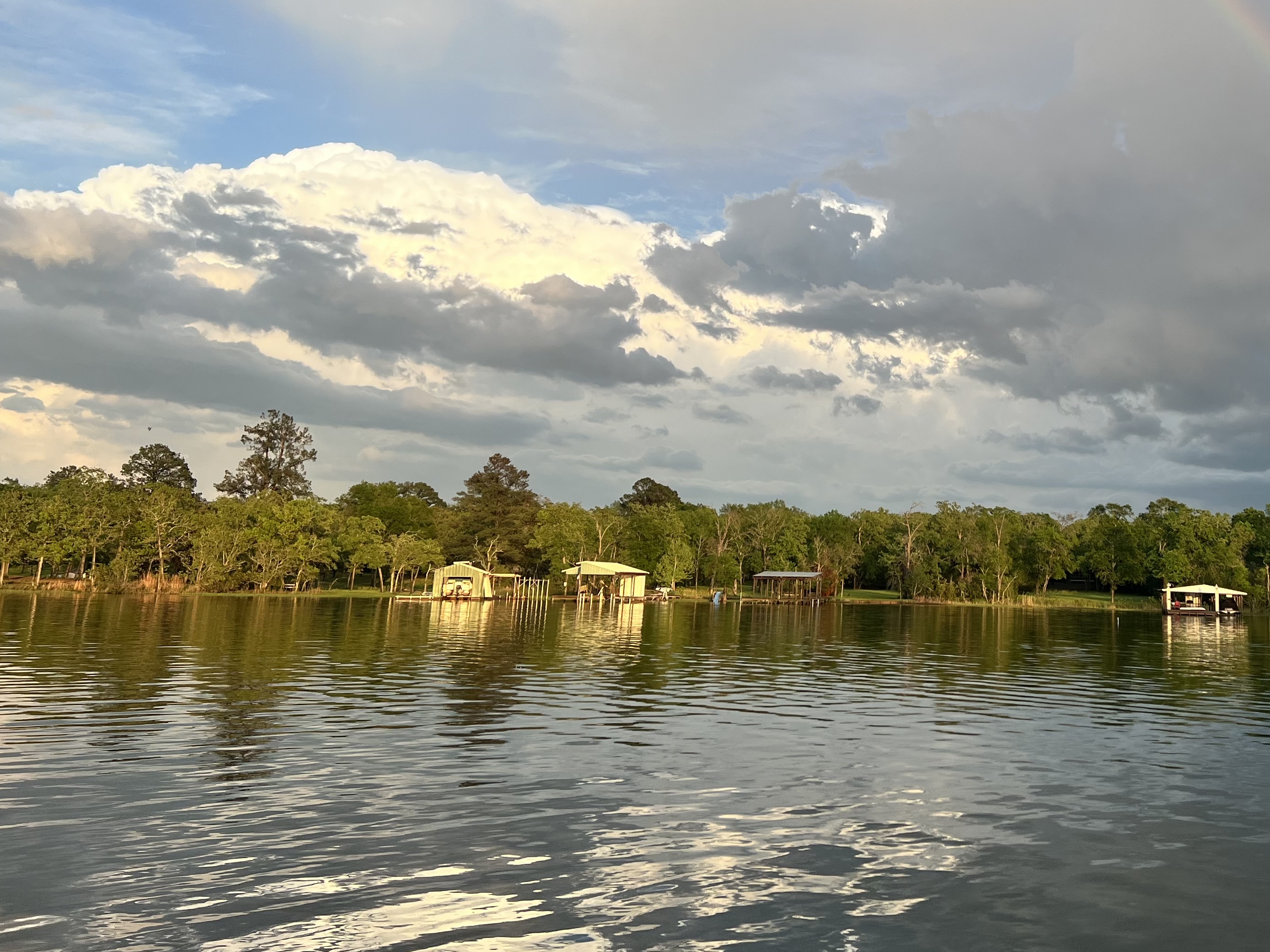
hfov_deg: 47.8
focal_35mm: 38
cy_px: 291
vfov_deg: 37.2
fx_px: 1394
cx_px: 890
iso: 50
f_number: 1.5
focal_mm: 5.7
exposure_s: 1/1575
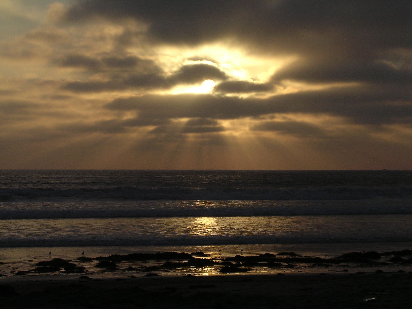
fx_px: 1369
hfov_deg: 17.1
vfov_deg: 12.9
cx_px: 206
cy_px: 154
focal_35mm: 115
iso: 100
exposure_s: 1/1002
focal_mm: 17.4
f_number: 4.9
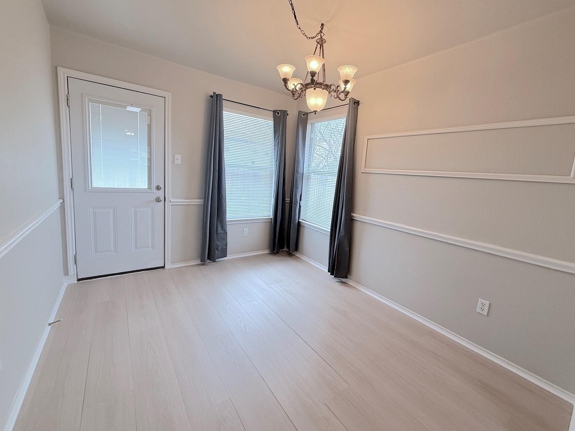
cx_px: 303
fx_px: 249
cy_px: 204
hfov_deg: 98.1
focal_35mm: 15
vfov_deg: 81.7
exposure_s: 1/120
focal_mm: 2.22
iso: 80
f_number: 2.2
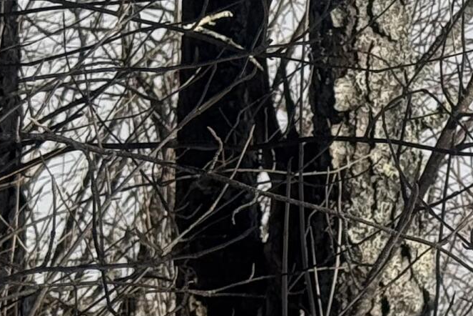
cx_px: 1026
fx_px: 2969
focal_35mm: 226
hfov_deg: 8.5
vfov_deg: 6.0
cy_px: -134
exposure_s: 1/7092
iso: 64
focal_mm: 6.76
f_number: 1.78
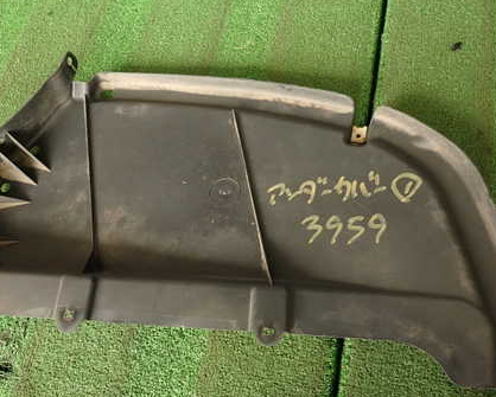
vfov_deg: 42.2
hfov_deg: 51.5
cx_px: 233
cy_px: 214
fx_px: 514
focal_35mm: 35
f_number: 2
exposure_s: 1/60
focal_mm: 4.5
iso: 160
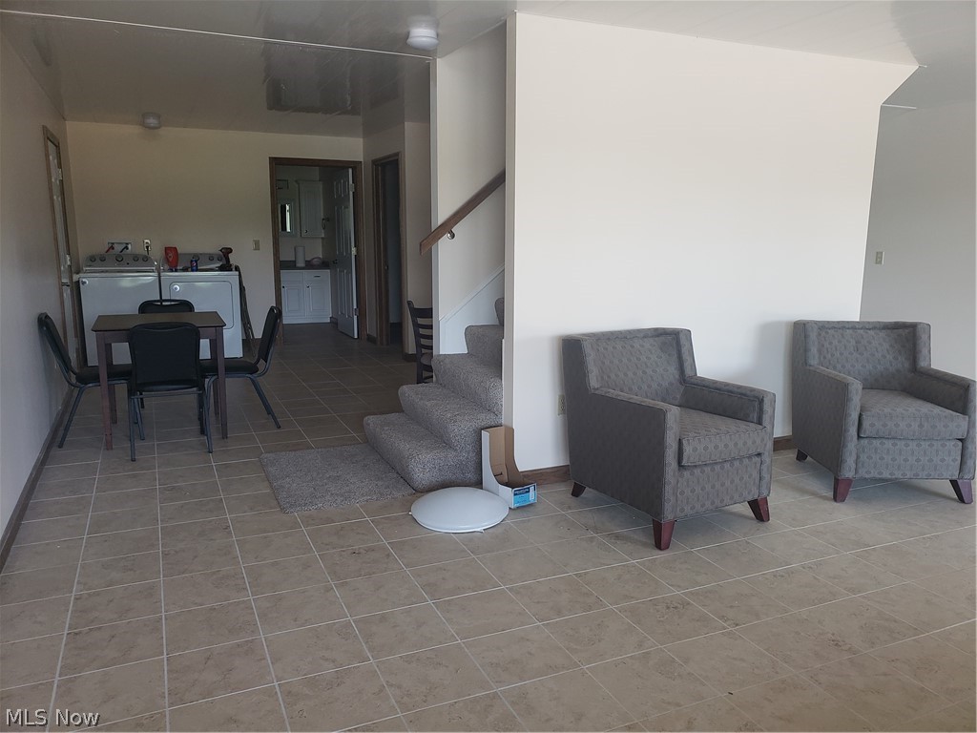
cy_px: 366
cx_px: 488
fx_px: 734
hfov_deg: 67.3
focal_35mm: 26
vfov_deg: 53.1
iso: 160
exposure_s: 1/60
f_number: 2.4
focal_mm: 4.3
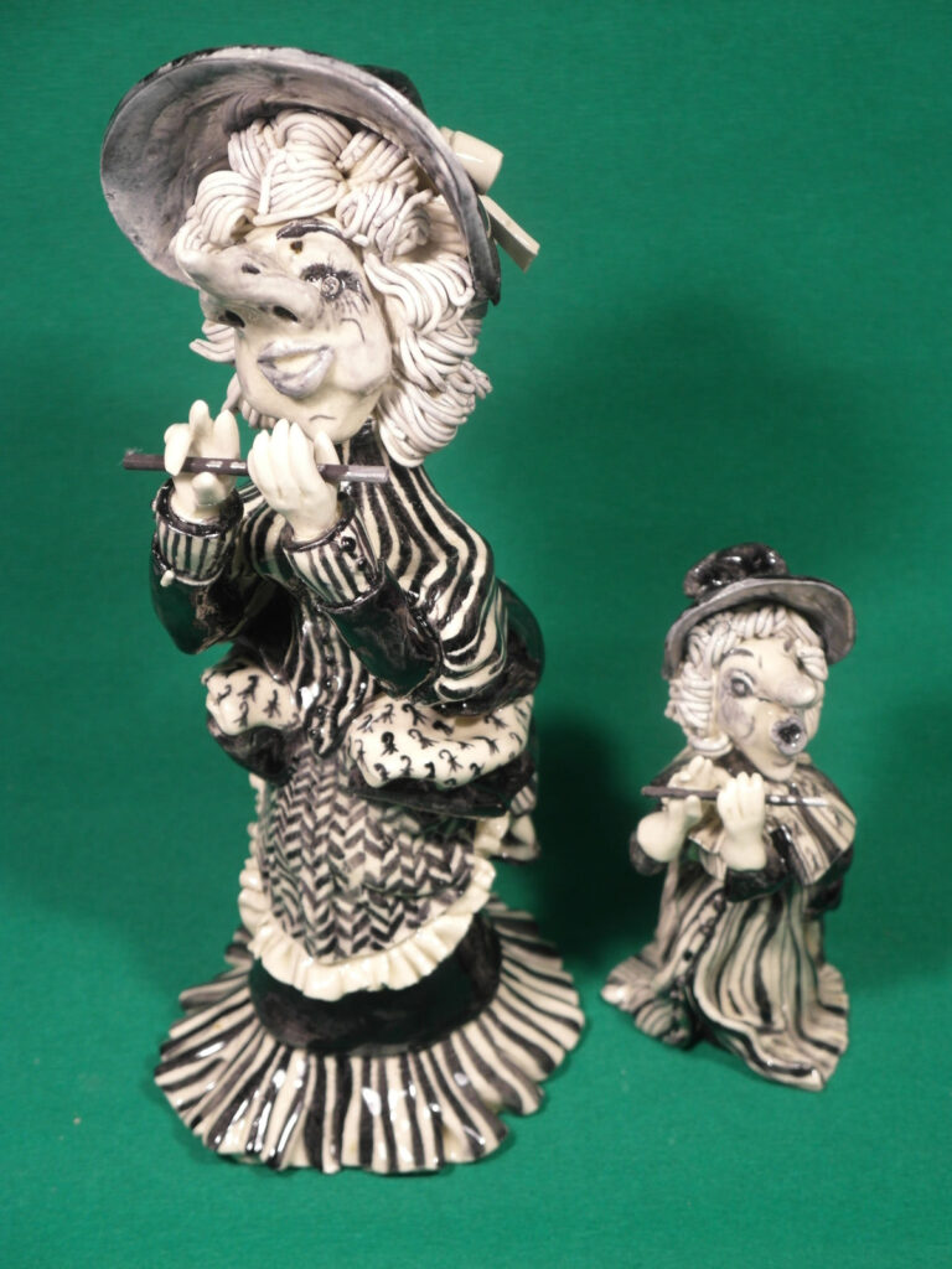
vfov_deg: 27.0
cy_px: 634
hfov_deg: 20.4
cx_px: 476
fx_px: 2640
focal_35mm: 72
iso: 100
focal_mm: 15.6
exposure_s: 1/60
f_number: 2.4
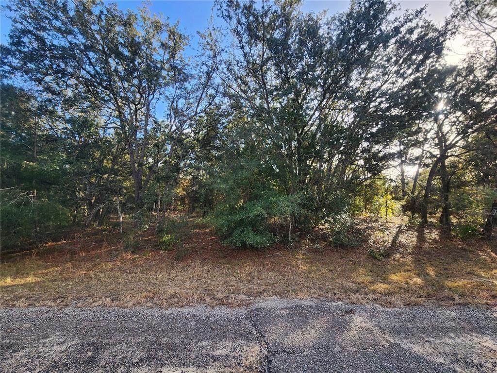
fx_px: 187
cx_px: 248
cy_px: 186
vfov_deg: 89.9
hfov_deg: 106.2
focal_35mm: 13
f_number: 2.2
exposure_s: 1/285
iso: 50
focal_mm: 2.2
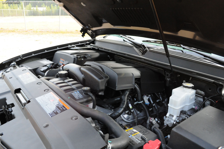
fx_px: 186
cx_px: 112
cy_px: 74
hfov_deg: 62.0
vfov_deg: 43.5
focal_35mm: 30
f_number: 6.3
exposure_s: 1/400
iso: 2000
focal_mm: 20
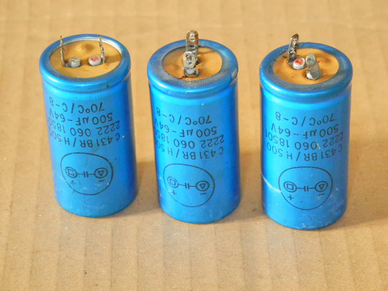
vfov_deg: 11.0
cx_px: 194
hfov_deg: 14.6
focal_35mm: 135
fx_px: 1513
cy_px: 146
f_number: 5
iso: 800
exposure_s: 1/30
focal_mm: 28.9
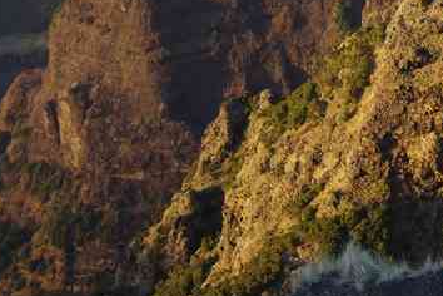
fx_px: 1204
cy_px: -102
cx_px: 446
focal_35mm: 98
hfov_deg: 20.2
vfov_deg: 13.4
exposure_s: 1/50
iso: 200
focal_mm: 23.1
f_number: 5.6
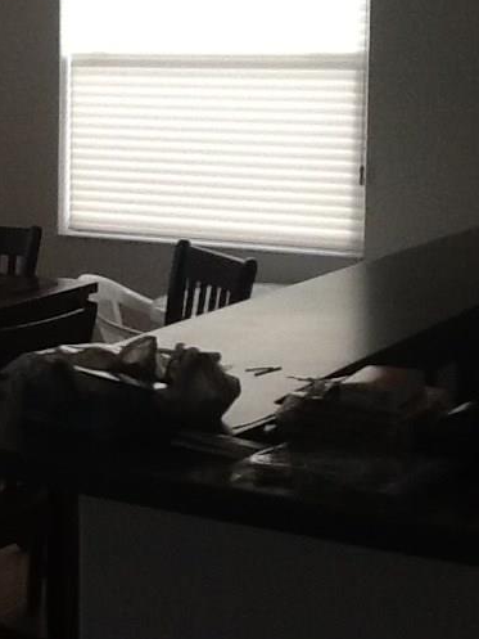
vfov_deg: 22.9
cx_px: 17
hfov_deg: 17.0
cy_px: 195
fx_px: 1568
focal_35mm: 85
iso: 64
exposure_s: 1/120
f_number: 2.4
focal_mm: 2.03
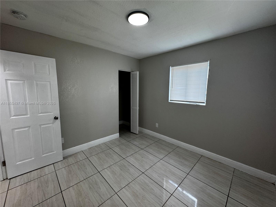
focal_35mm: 14
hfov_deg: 102.1
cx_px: 138
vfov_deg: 85.7
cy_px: 104
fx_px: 112
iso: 80
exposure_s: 1/120
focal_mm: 2.22
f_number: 2.2
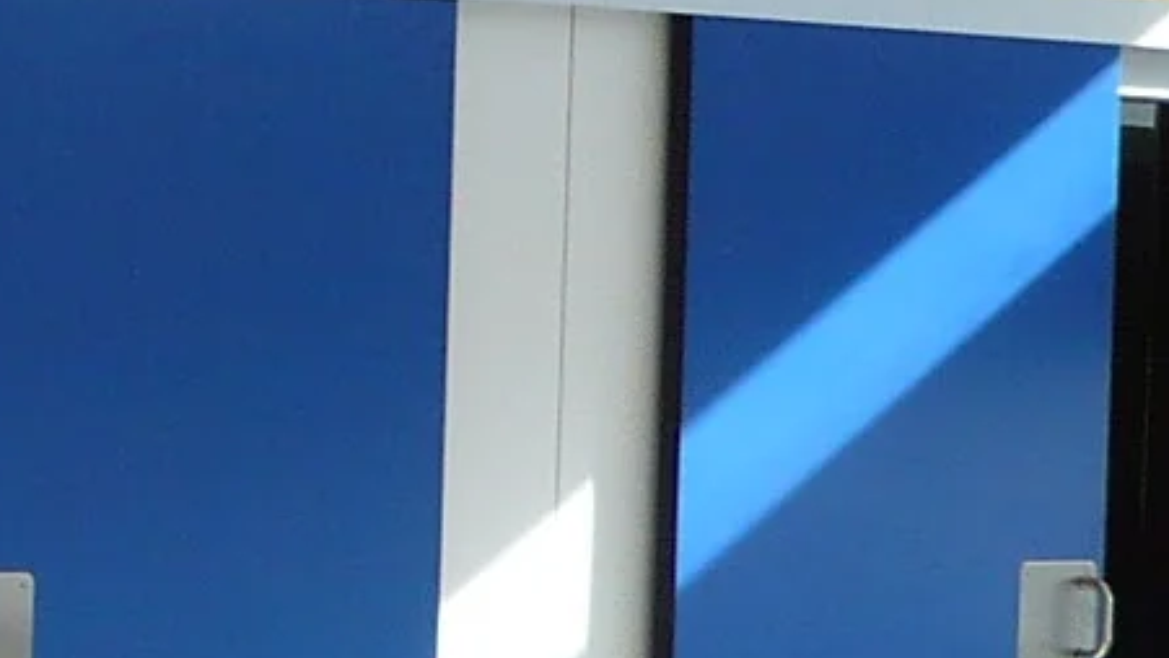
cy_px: 676
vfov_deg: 7.0
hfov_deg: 11.8
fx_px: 5364
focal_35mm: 173
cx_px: -713
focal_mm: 5.8
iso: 100
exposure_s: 1/200
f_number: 2.8
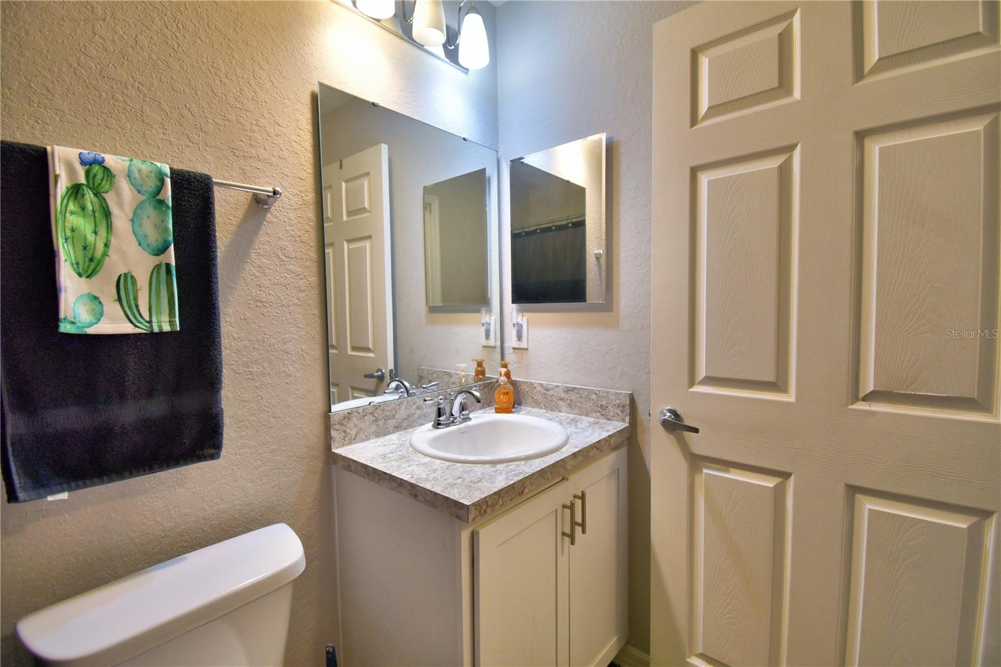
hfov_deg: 100.4
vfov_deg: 77.3
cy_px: 334
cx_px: 500
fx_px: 417
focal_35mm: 15
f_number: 4.5
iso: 400
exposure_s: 1/50
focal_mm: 10
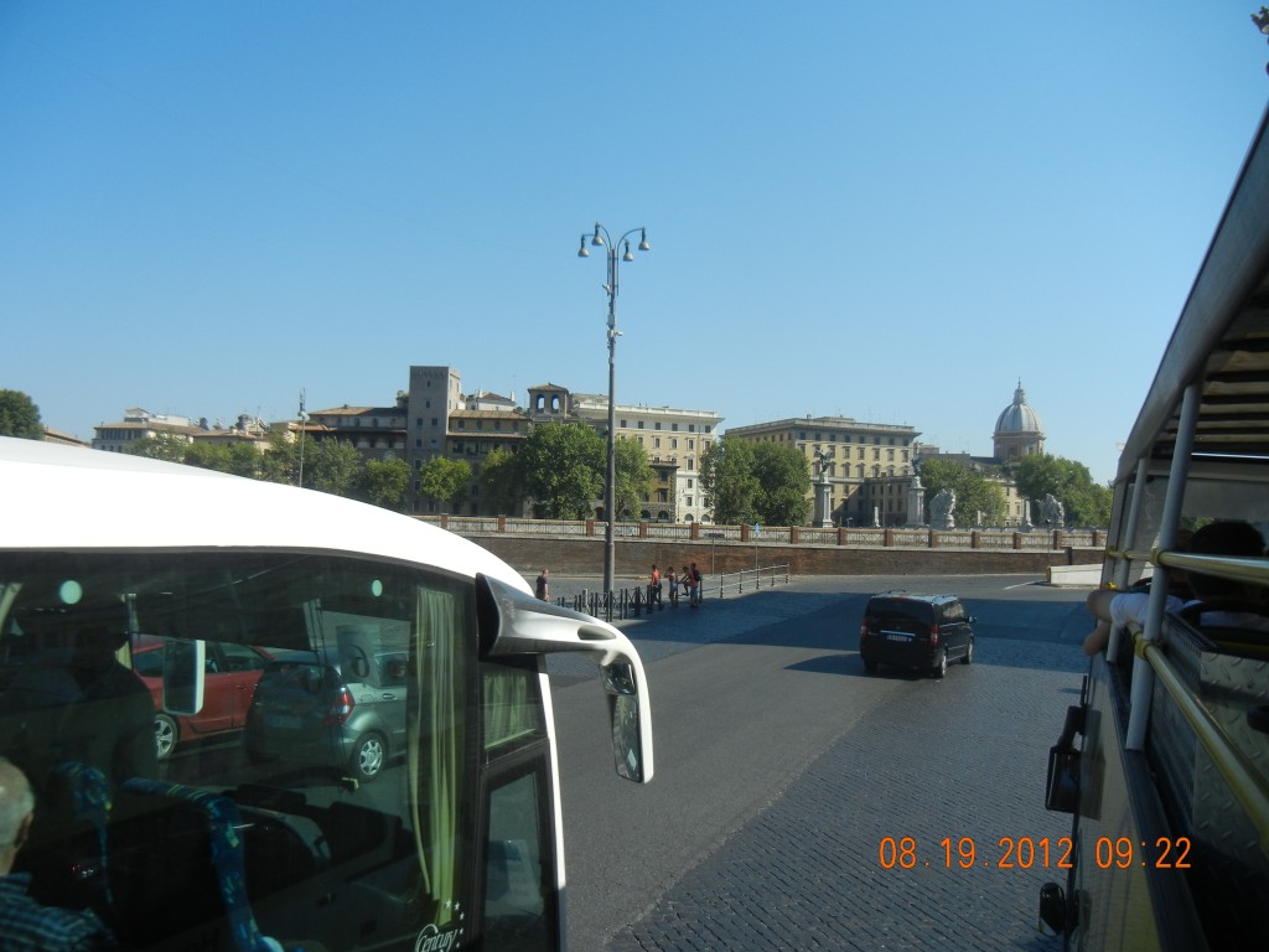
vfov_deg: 46.8
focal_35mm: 30
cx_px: 634
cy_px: 476
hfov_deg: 60.0
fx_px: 1100
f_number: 7
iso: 160
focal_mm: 5.4
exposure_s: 1/380
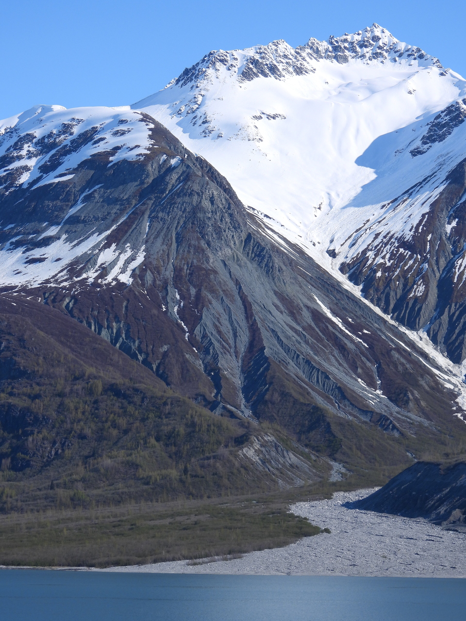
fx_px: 2244
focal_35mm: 125
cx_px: 233
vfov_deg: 15.8
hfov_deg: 11.9
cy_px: 310
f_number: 4
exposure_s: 1/1250
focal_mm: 22.3
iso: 100
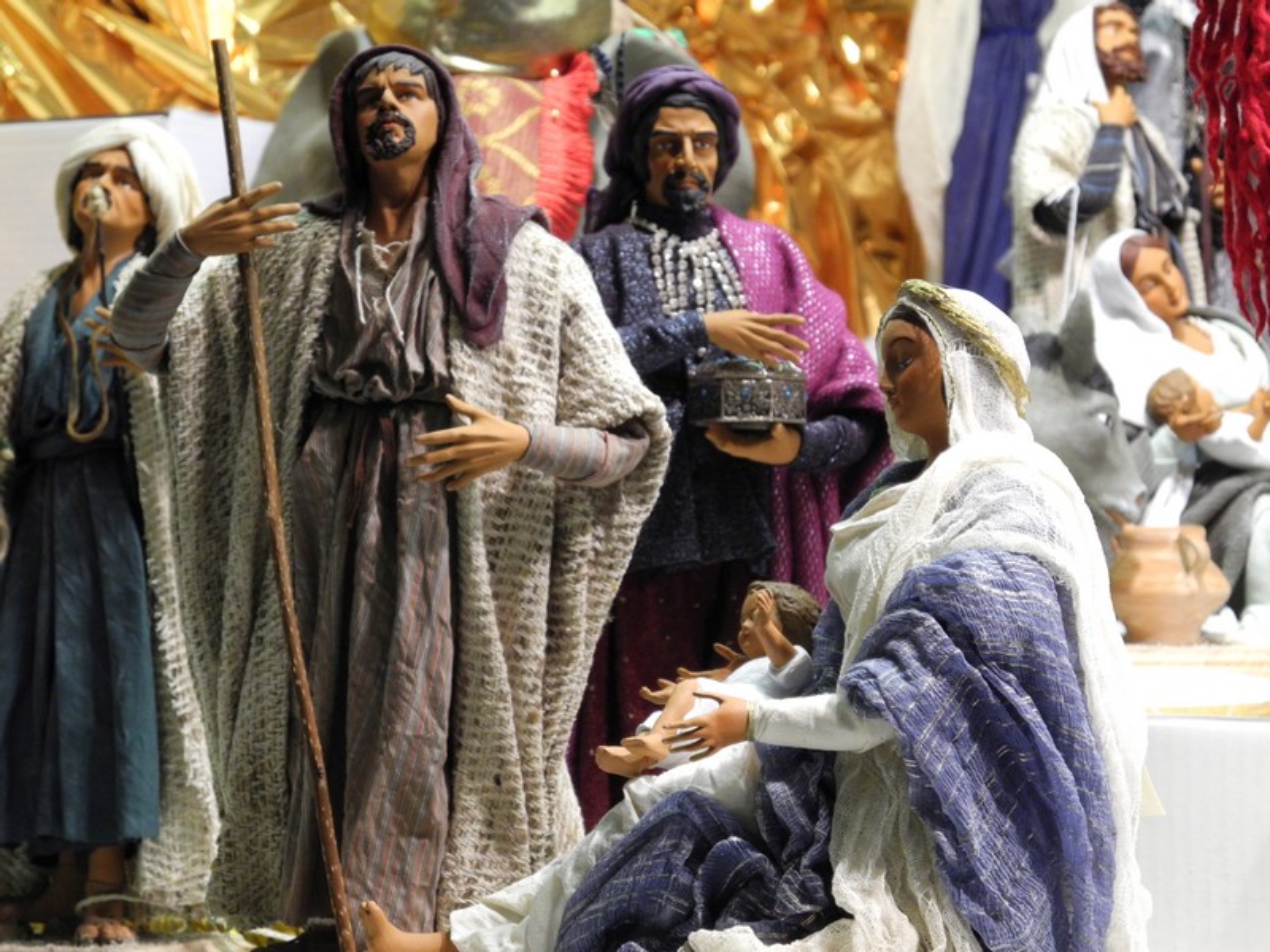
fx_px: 3852
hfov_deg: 18.7
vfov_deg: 14.1
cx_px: 635
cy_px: 476
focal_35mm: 105
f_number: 4.5
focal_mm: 22.5
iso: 400
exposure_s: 1/61.1
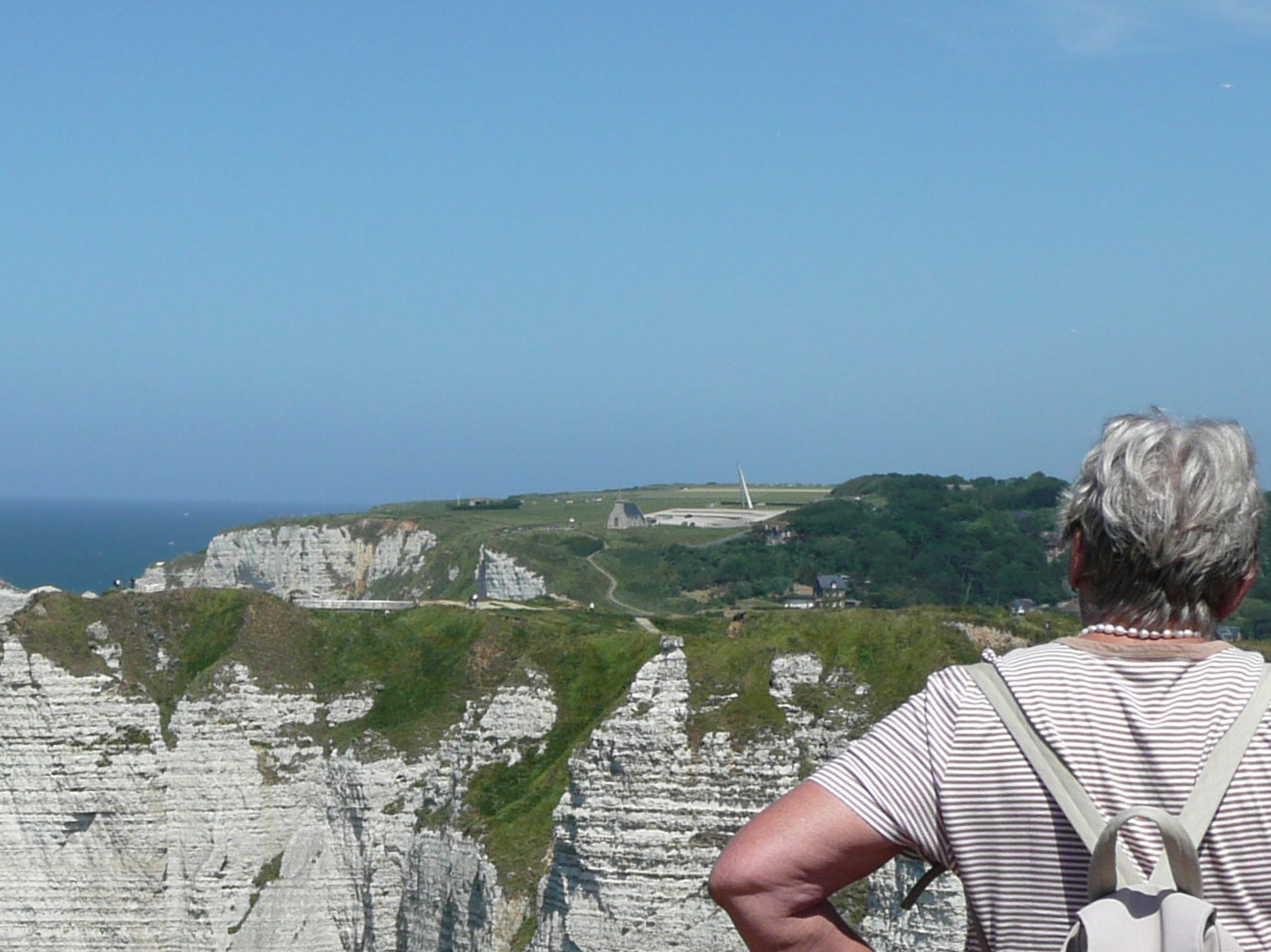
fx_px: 3340
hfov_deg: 21.2
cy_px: 834
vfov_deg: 16.1
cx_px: 214
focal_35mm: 91
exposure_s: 1/250
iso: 100
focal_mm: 7.3
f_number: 10
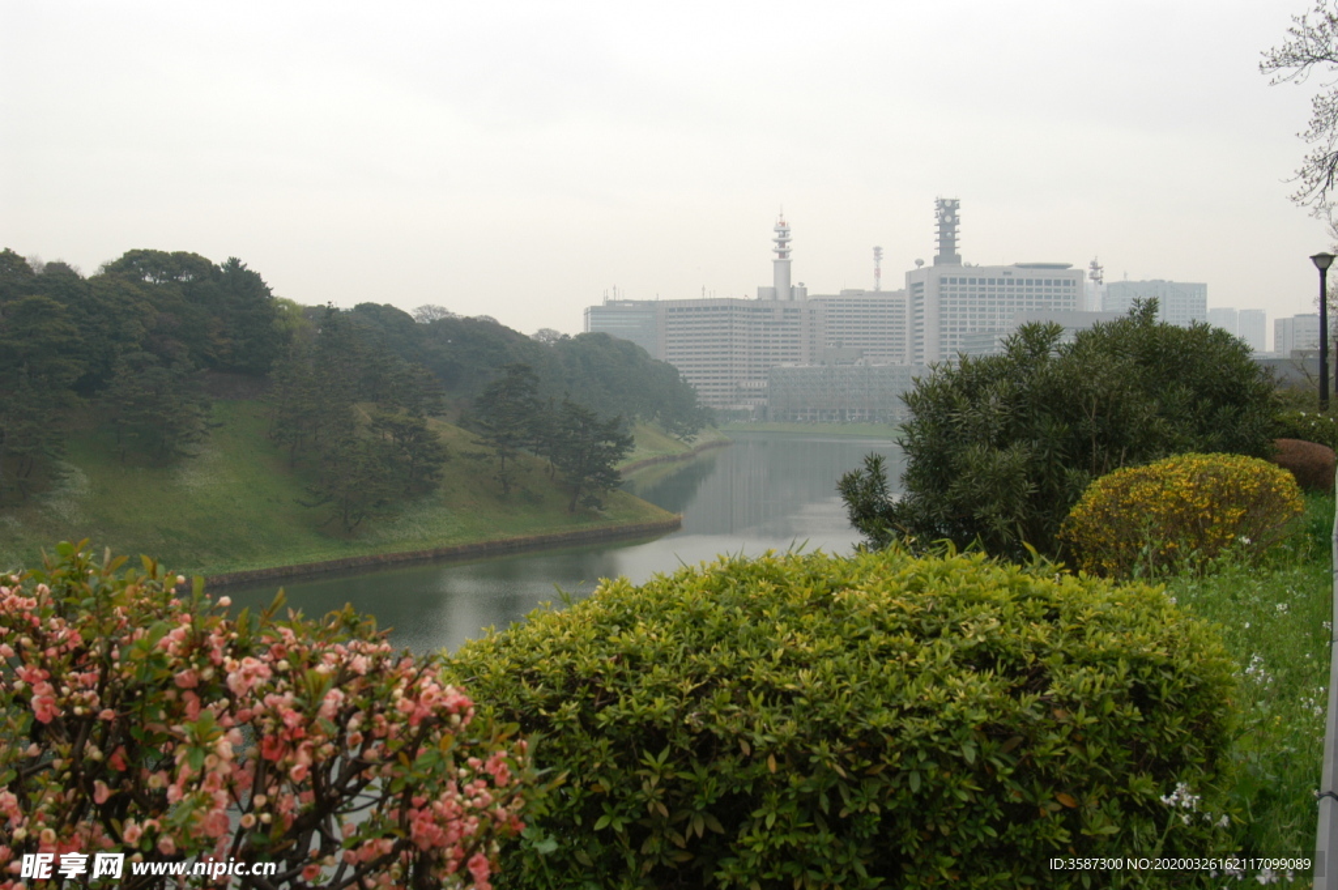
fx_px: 1337
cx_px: 669
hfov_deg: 53.2
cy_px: 445
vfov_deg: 36.8
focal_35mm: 36
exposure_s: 1/160
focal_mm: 24
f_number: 6.3
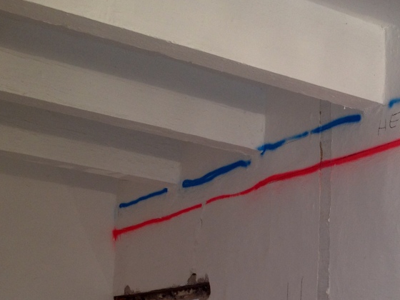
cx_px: 331
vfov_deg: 19.0
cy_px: 317
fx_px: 867
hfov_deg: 25.5
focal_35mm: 75
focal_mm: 4.28
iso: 80
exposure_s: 1/20
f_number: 2.4
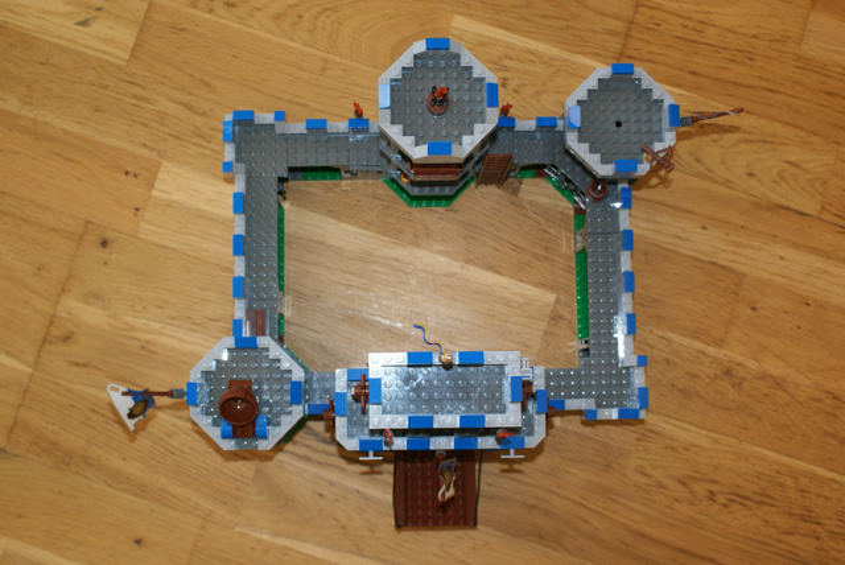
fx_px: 1057
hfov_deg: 43.6
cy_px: 282
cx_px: 422
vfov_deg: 29.9
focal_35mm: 45
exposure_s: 1/60
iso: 400
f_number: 5.6
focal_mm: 30
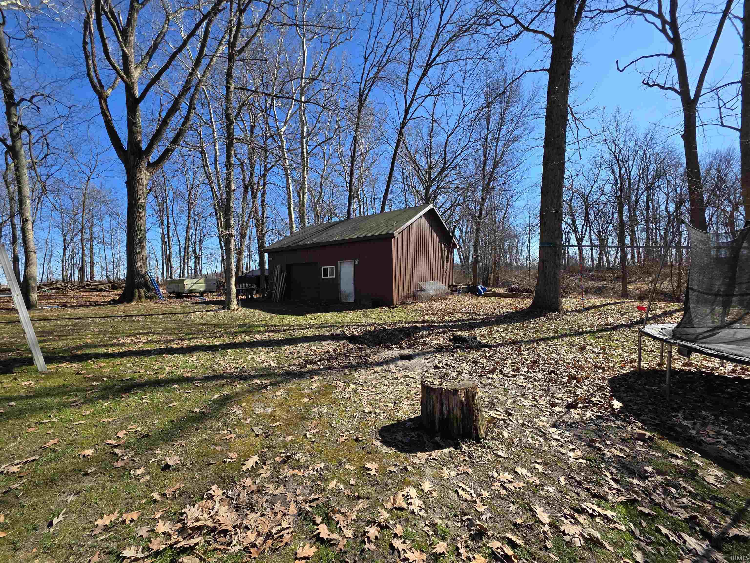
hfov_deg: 106.2
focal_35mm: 13
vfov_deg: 89.9
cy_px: 282
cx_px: 375
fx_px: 282
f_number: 1.9
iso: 40
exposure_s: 1/1300
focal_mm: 2.2
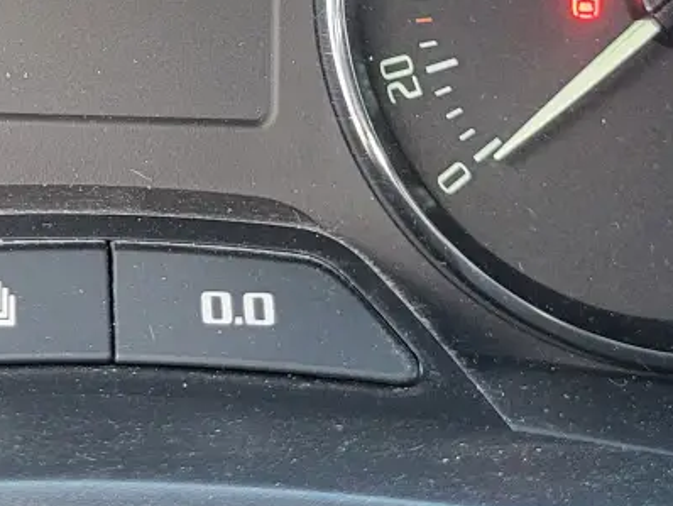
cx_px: 32
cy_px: -144
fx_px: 1829
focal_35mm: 94
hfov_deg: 20.3
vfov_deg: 15.1
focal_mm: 5.4
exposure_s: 1/50
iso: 640
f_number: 1.8
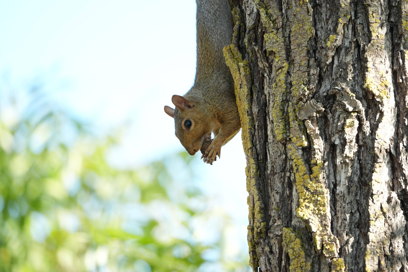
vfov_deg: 3.4
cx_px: 204
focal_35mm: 400
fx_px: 4533
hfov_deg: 5.2
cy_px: 136
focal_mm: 400
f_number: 6.3
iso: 2000
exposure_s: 1/500
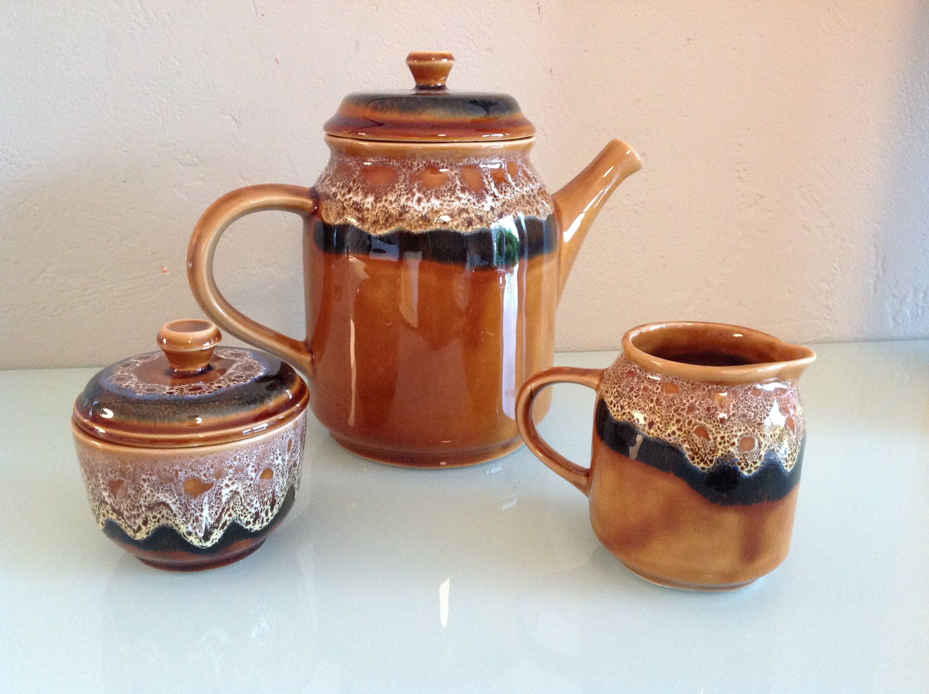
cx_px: 464
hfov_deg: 52.7
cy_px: 347
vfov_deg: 40.6
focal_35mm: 35
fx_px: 938
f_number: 2.4
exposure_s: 1/17
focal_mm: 4.28
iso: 320
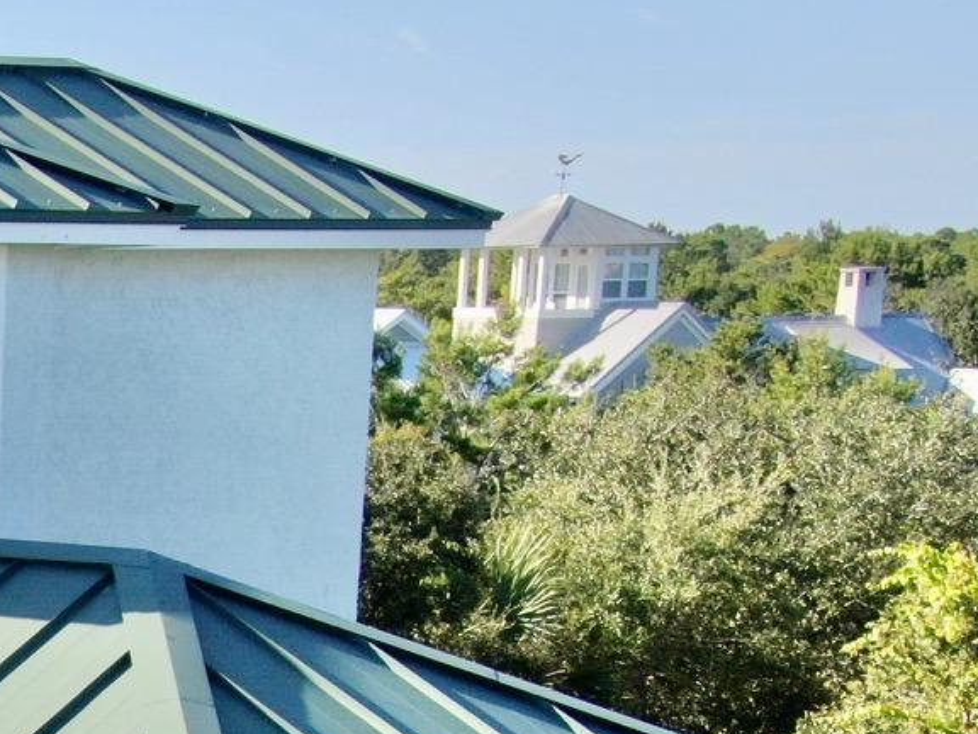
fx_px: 3532
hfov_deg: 14.3
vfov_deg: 11.2
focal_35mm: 125
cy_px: 1213
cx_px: -679
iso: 100
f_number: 3.3
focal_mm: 6.21
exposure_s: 1/800
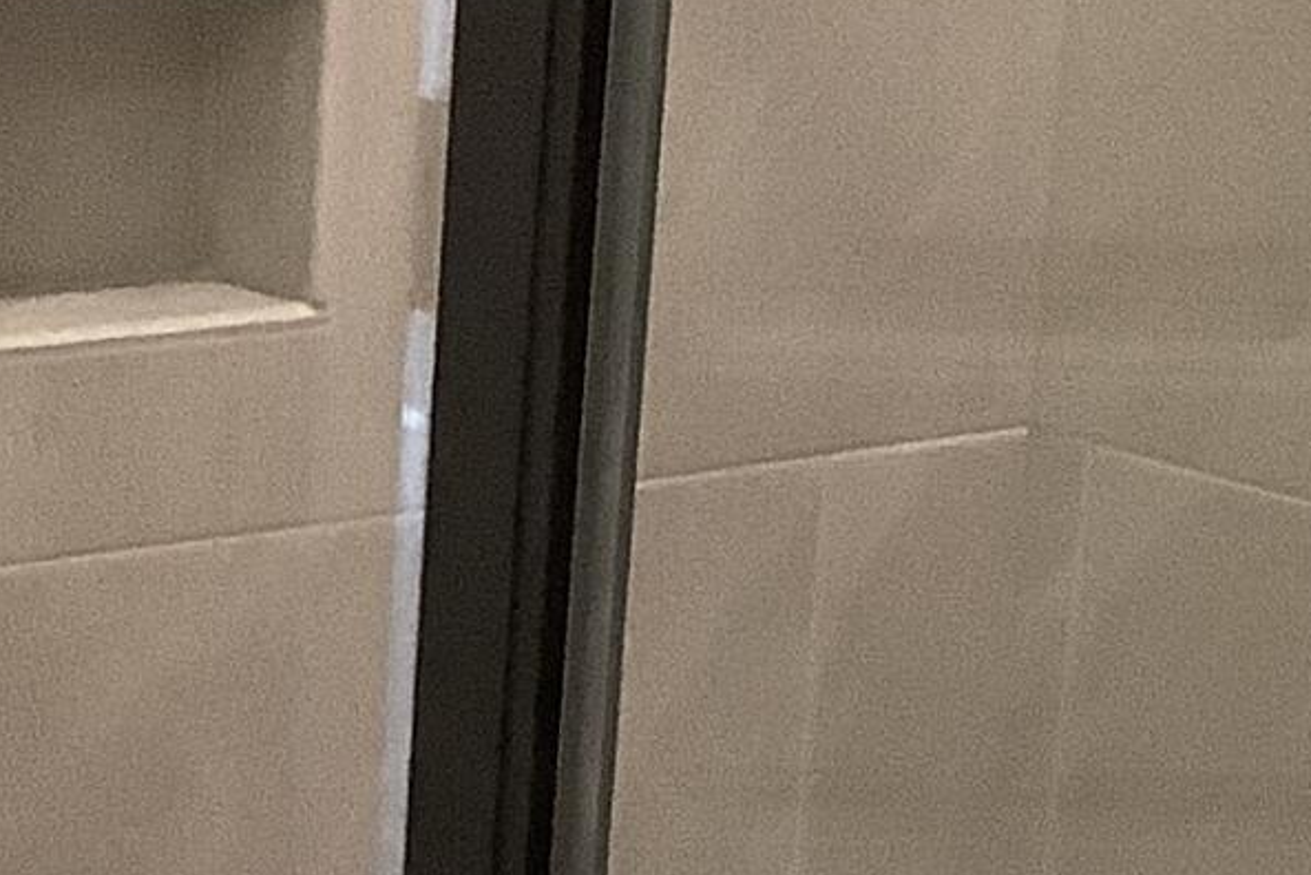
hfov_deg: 12.6
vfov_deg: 8.2
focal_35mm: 163
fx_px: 5939
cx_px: 310
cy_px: 1540
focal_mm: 3.3
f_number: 2.4
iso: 320
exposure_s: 1/60
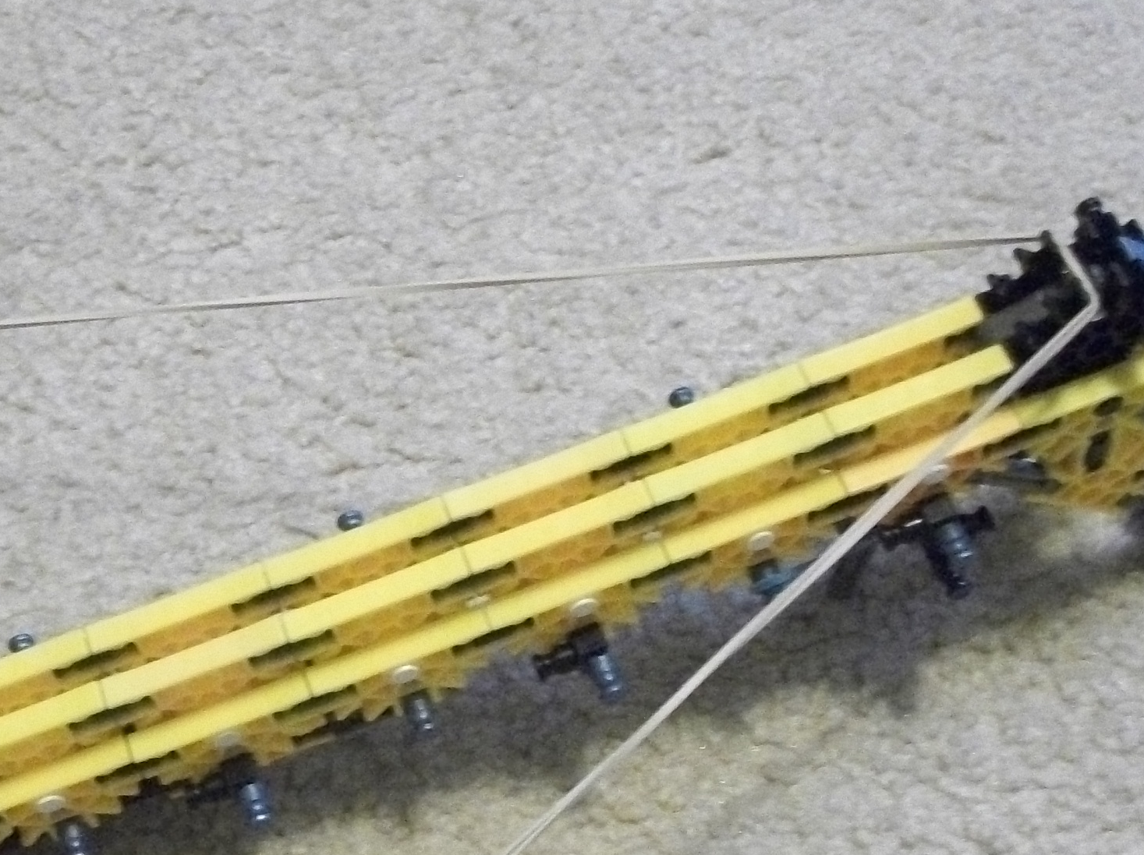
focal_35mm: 63
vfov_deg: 23.0
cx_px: 316
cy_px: 627
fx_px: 2080
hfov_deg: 30.3
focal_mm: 5.7
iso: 640
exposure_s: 1/20
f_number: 2.9
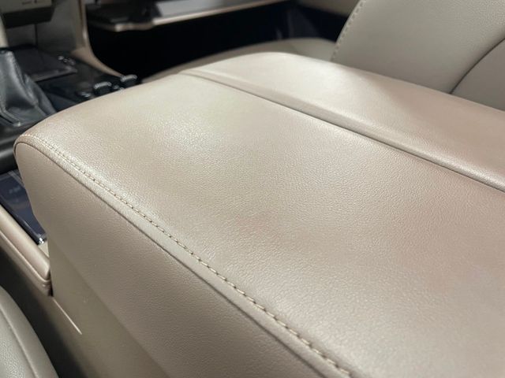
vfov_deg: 53.1
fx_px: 379
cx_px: 252
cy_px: 189
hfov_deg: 67.3
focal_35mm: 26
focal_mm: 4.2
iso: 160
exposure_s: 1/60
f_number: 1.6
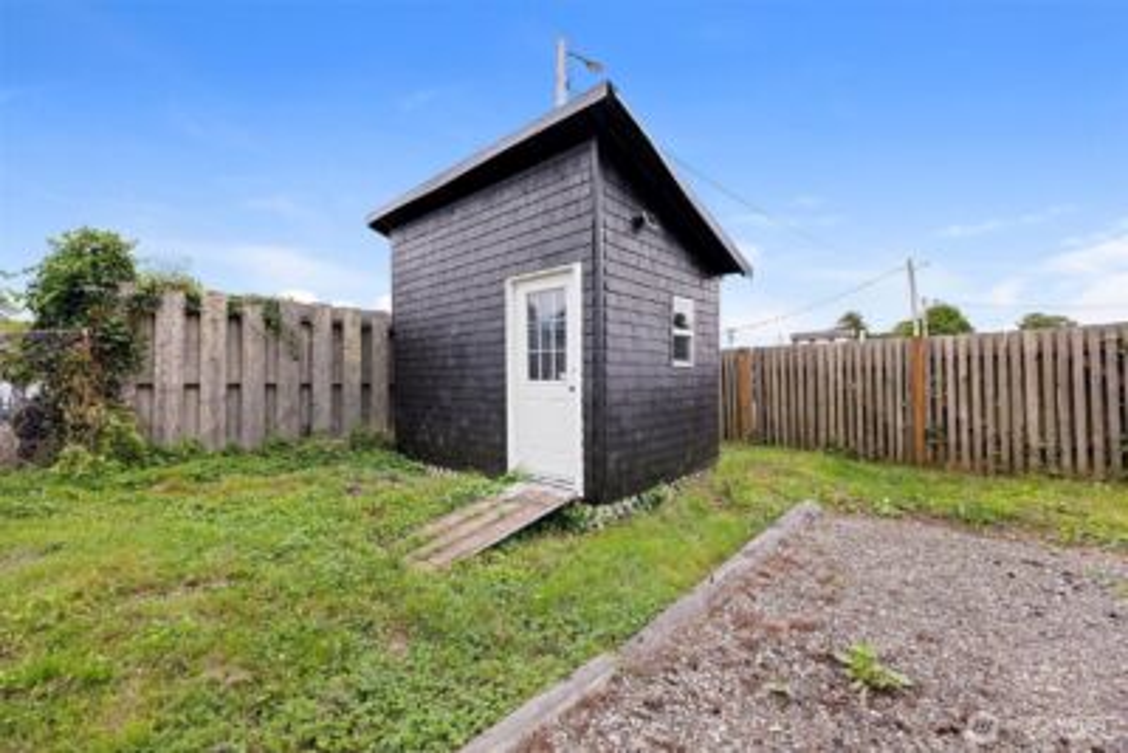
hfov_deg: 104.2
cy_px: 376
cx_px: 564
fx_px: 439
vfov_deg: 81.3
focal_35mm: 14
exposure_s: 1/1000
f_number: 5
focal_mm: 14
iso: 1000
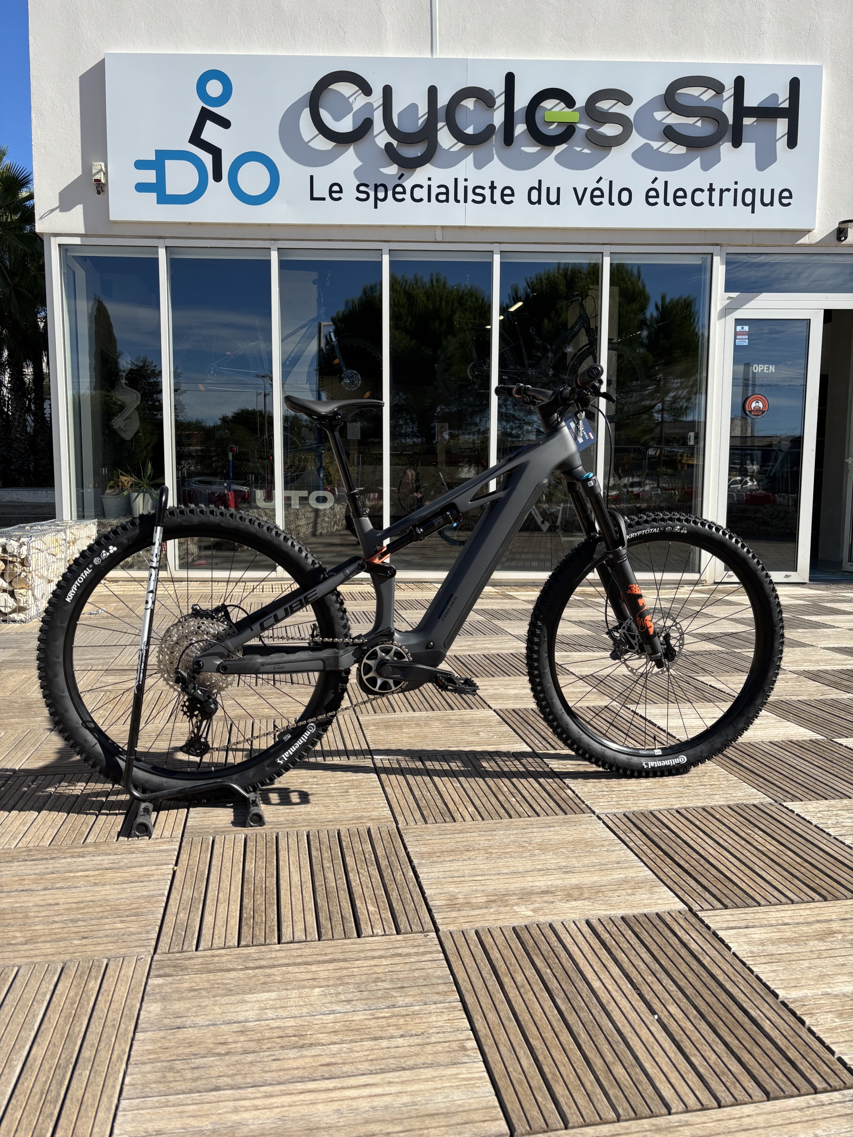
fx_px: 854
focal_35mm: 26
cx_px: 426
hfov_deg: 53.1
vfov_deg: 67.3
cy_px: 568
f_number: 1.6
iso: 50
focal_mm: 5.96
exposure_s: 1/2288
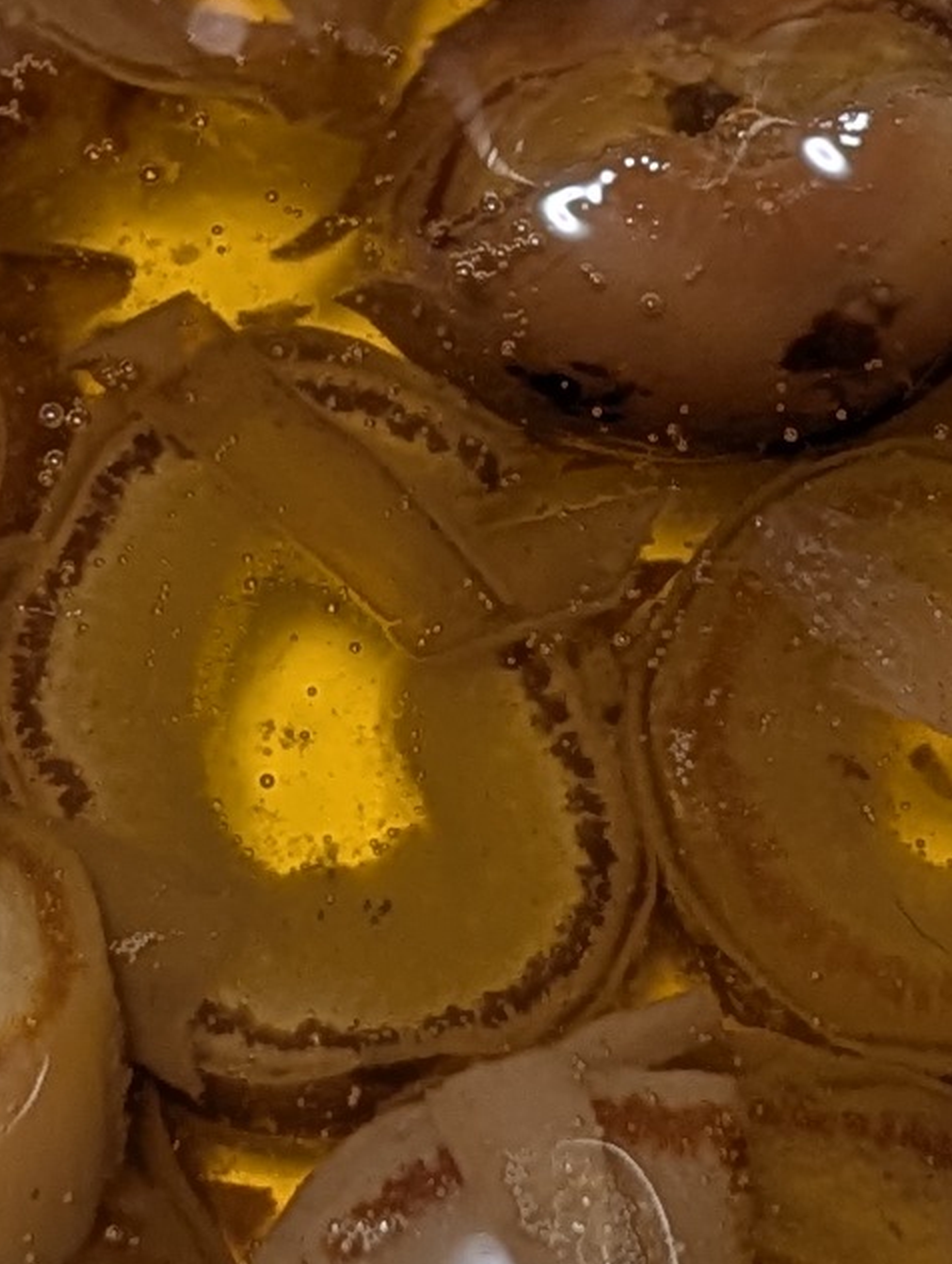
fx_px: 5668
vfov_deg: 12.6
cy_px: 194
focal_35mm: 155
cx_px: 570
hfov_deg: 9.6
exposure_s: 1/73
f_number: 1.68
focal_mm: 6.9
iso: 24
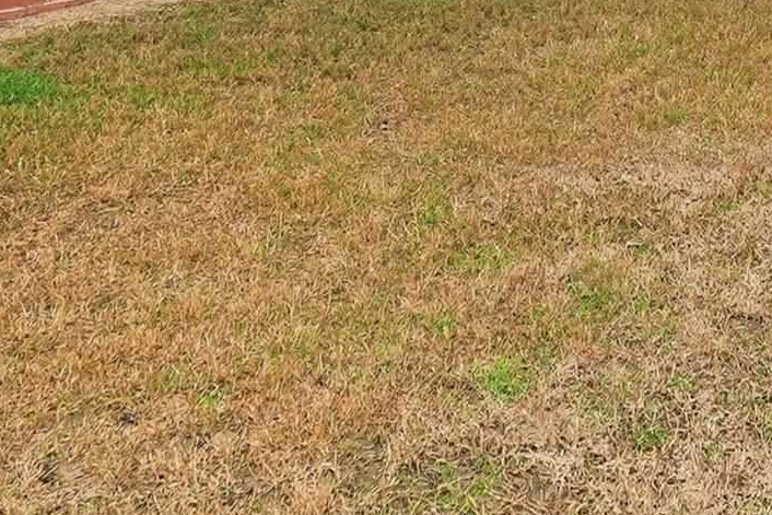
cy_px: -333
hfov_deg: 28.3
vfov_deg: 17.3
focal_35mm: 68
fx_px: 1458
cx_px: 717
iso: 250
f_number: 9
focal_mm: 16
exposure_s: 1/250
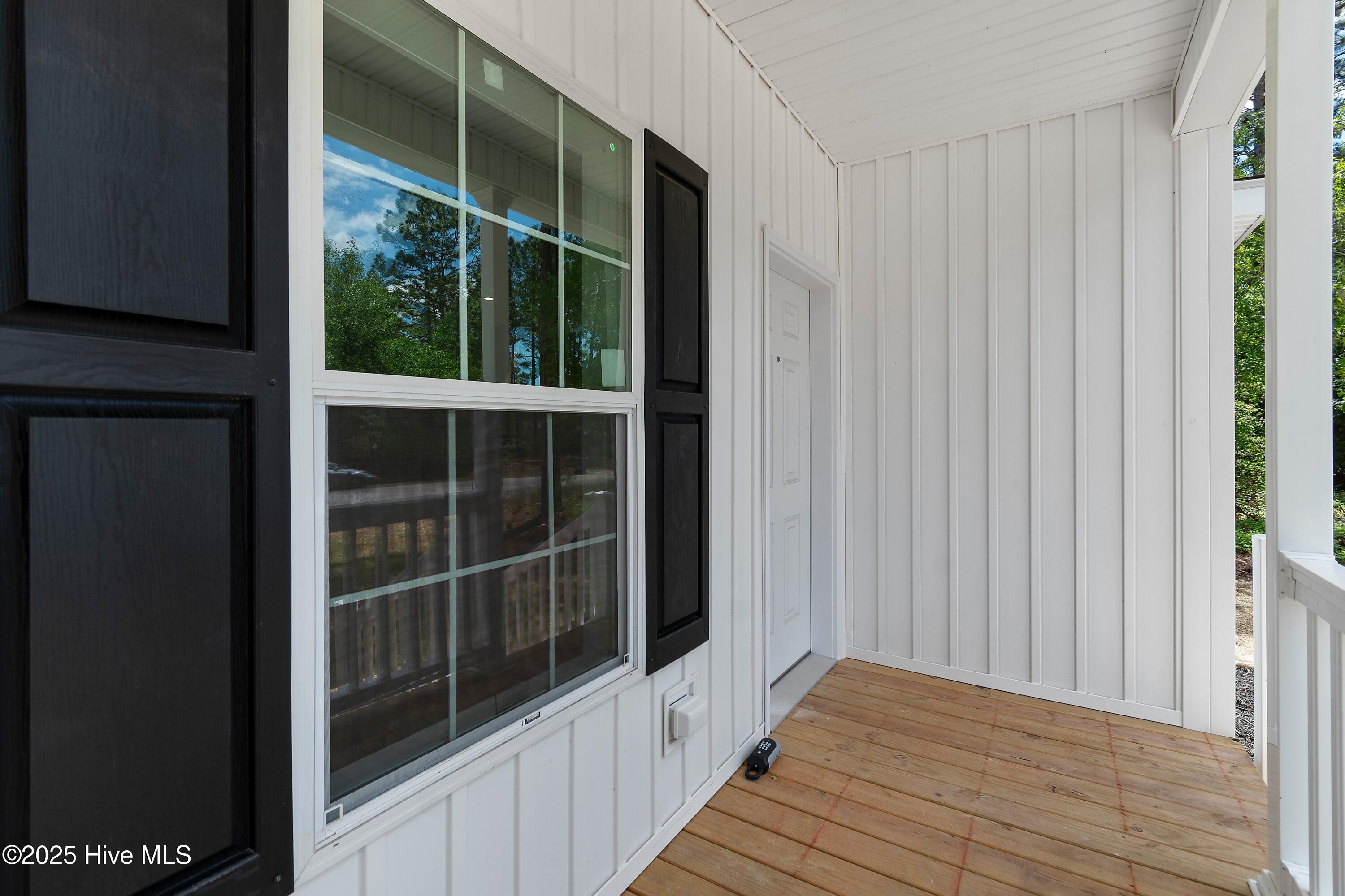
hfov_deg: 100.4
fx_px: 560
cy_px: 448
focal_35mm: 15
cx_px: 672
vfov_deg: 77.3
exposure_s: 1/100
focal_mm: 10
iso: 100
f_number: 5
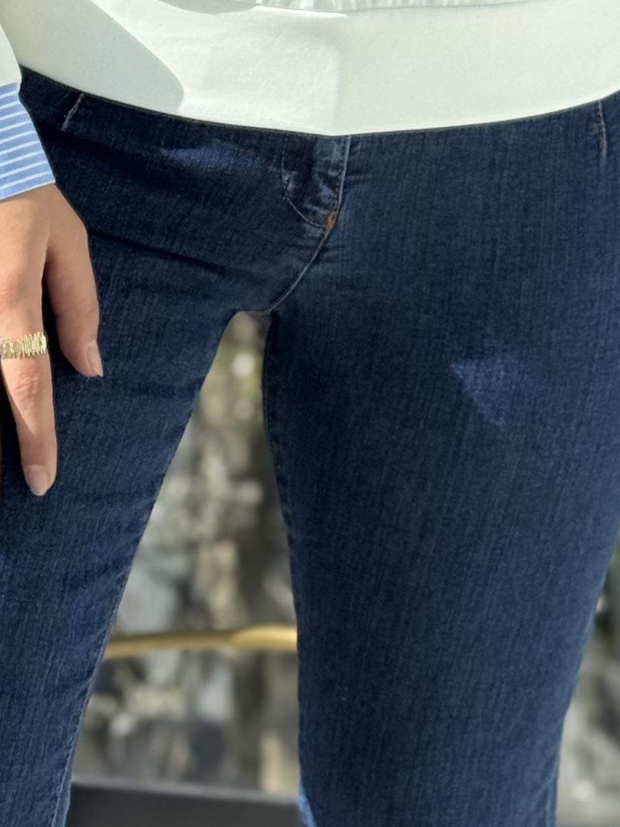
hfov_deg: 9.4
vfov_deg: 12.0
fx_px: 3773
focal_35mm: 158
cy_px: -377
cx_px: 398
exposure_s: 1/1642
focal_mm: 6.76
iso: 80
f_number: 1.78
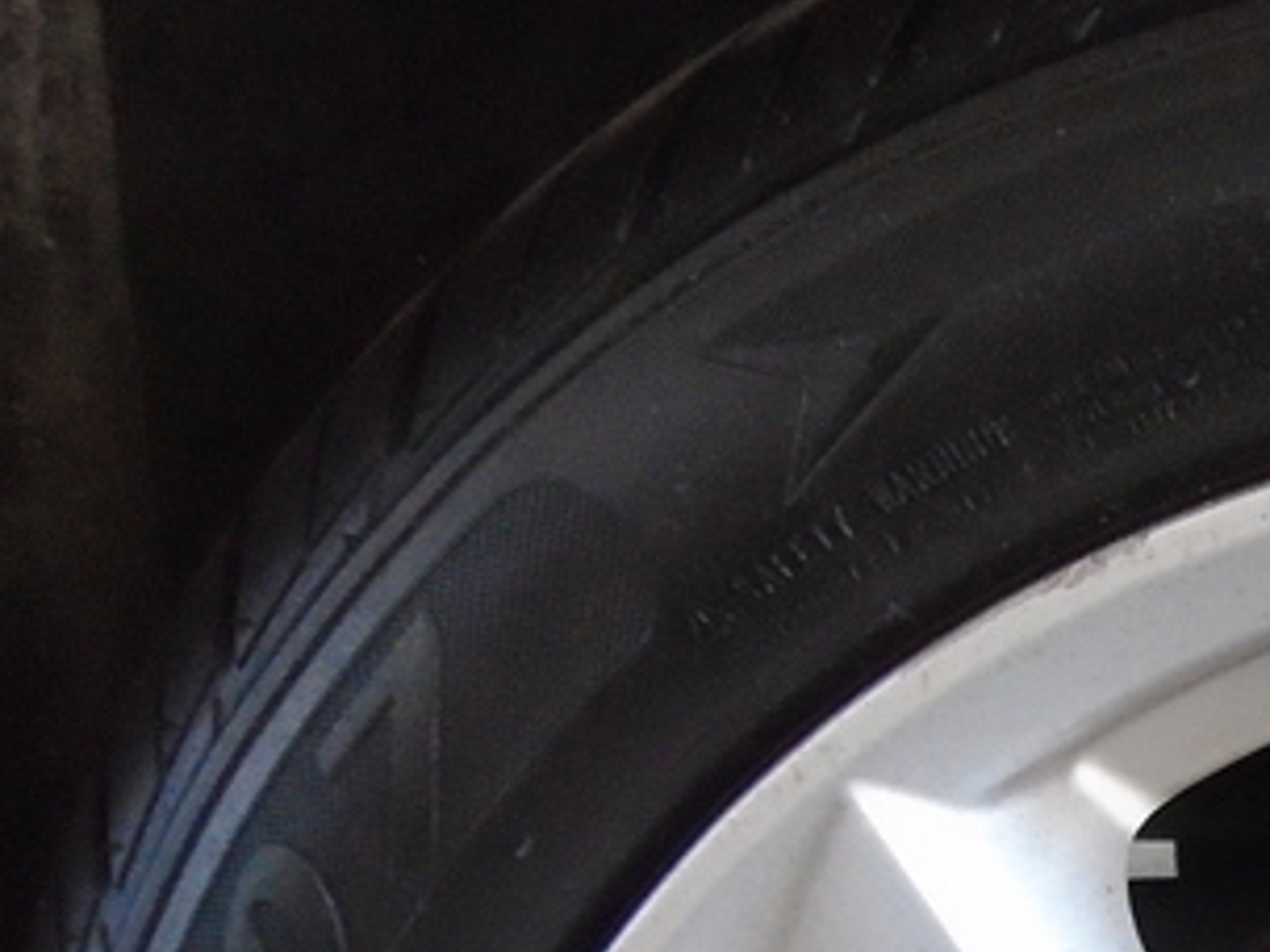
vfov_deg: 16.6
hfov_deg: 21.1
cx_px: 1759
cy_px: 1378
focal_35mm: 82
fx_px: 3008
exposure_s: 1/50
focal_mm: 4.6
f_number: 3.2
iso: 500
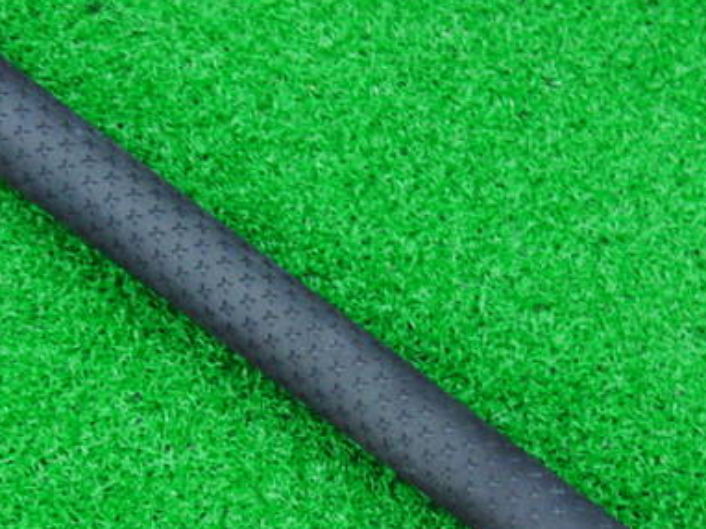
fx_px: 1264
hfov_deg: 31.1
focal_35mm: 62
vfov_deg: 23.4
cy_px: 392
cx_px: 290
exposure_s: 1/20
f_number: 3.6
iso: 400
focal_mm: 6.42
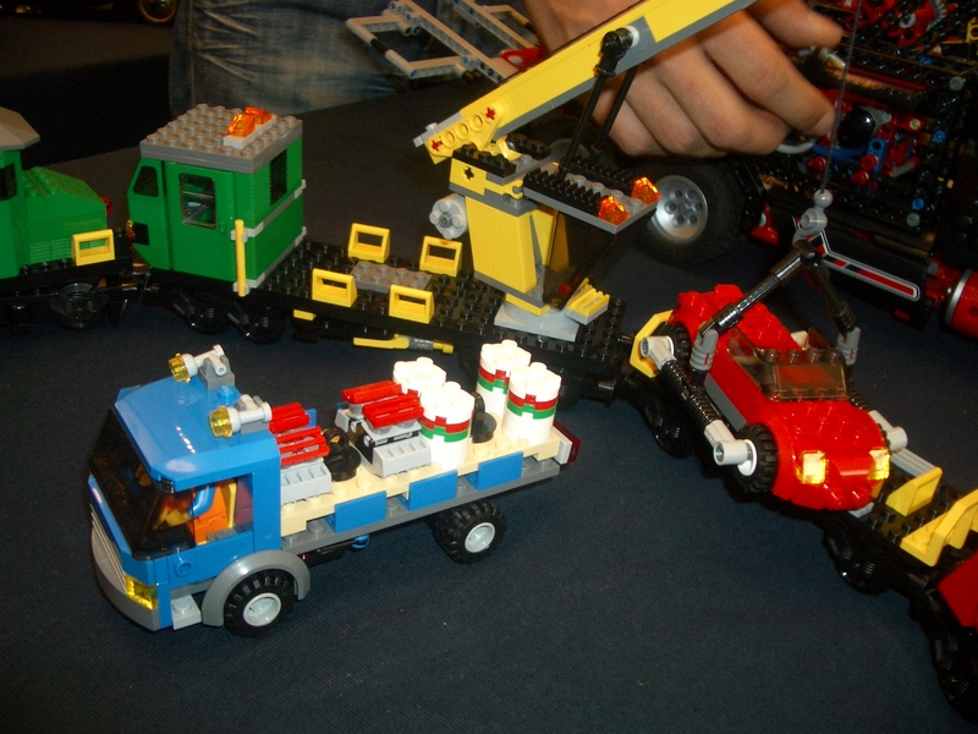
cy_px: 367
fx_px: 989
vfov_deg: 40.7
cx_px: 489
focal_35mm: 35
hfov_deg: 52.6
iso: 100
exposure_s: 1/60
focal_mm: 5.8
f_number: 2.6
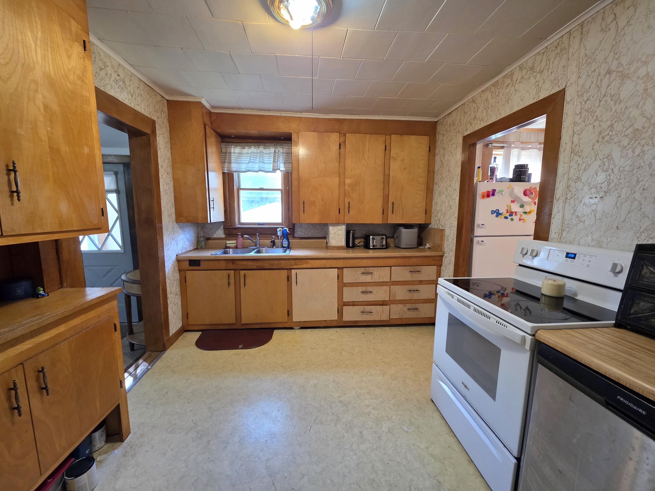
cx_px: 328
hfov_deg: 106.2
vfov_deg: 89.9
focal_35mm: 13
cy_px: 246
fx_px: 246
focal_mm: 2.2
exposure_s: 1/60.2
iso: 250
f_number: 1.9
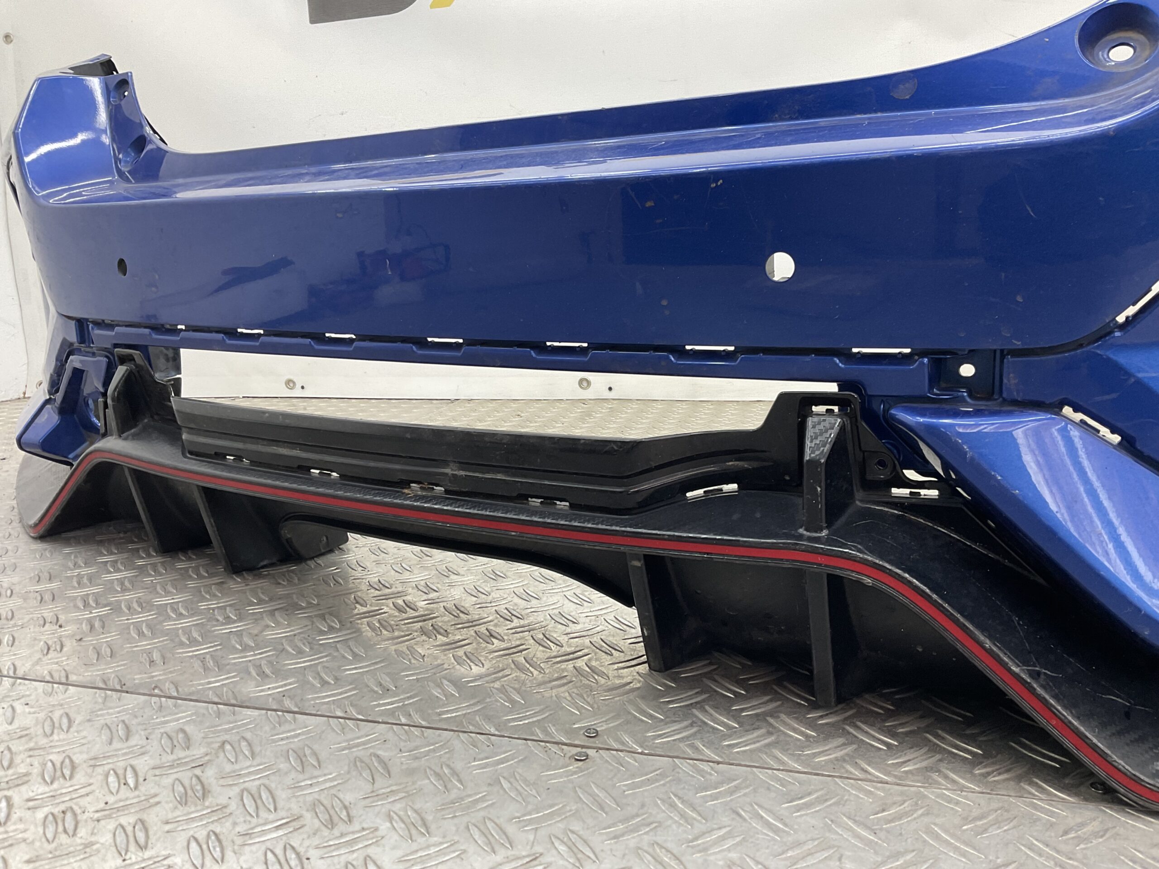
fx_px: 971
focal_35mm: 29
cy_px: 434
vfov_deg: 48.2
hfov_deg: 61.7
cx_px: 580
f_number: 1.8
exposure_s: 1/60
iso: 32
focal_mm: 3
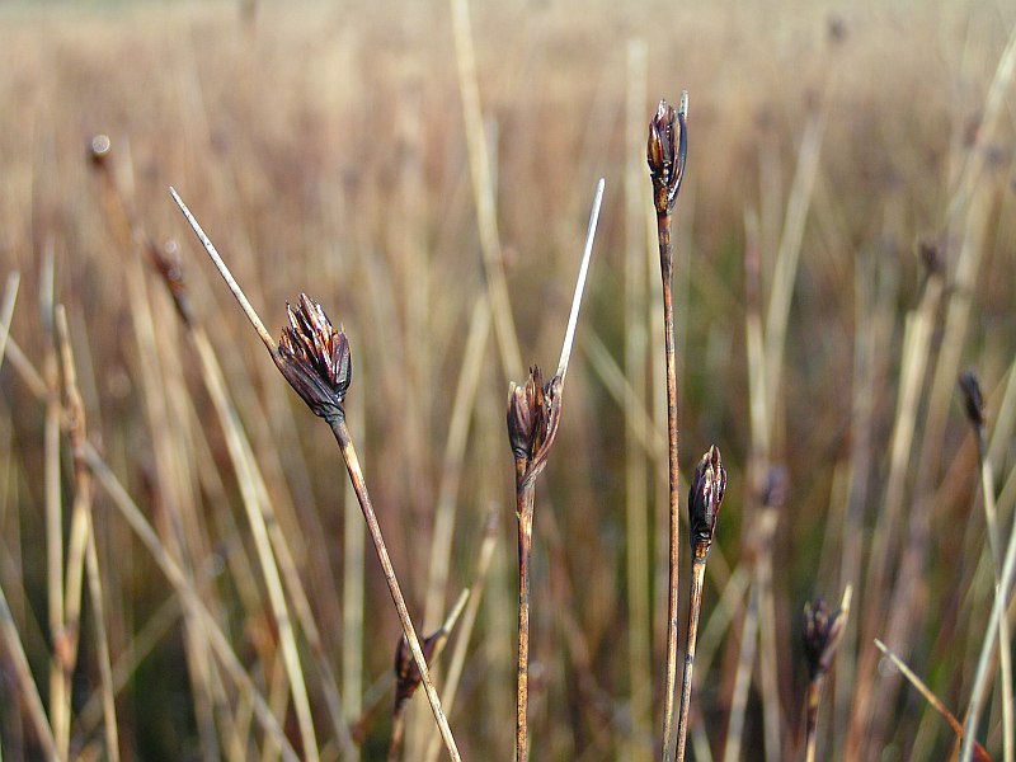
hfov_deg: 29.0
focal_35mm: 67
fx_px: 1966
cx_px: 508
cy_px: 381
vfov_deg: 21.9
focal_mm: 11.1
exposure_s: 1/80
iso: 80
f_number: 3.2
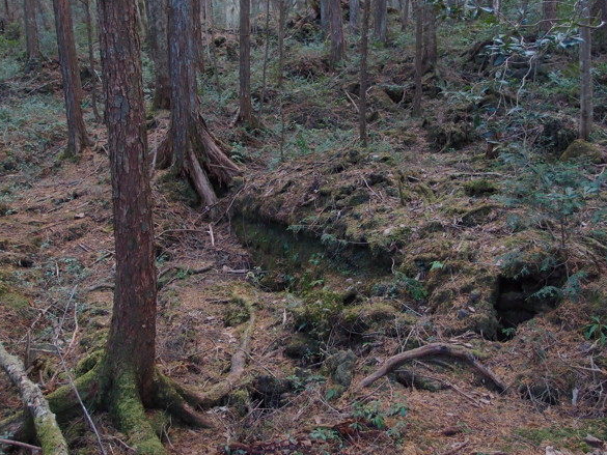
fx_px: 579
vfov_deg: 42.9
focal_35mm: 33
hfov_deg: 55.3
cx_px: 316
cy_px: 195
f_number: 1.8
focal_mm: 6
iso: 320
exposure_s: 1/30
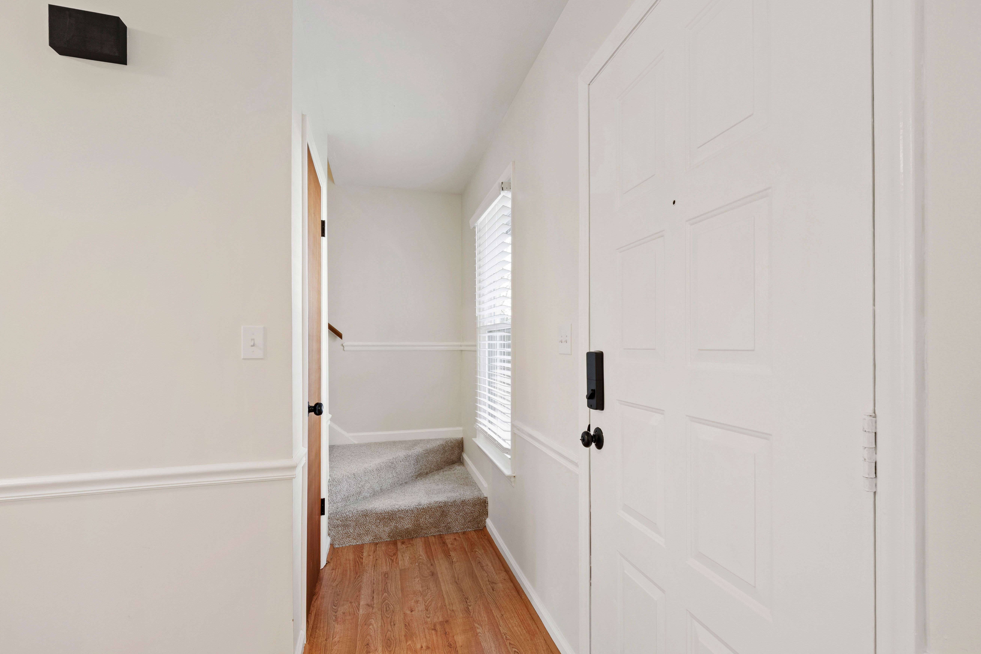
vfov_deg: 73.7
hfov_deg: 96.7
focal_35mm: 16
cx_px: 511
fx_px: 436
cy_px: 327
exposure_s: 1/1.25
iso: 100
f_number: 8
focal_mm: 10
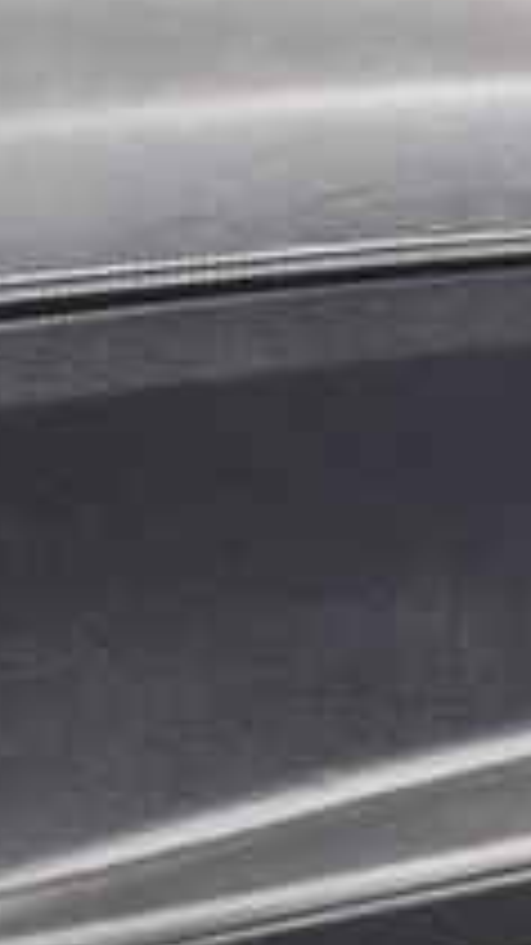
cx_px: 900
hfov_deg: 8.0
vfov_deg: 14.6
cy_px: 675
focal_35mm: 147
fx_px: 3683
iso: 4500
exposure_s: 1/60
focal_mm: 23
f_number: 3.8
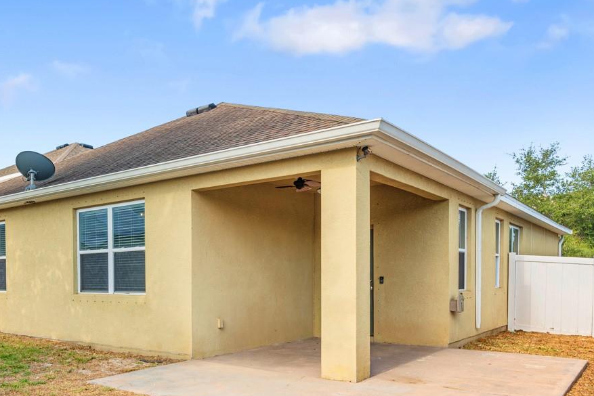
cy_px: 288
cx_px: 134
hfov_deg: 56.6
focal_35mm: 31
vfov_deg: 41.3
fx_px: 512
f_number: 8
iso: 200
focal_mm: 17
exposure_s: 1/250
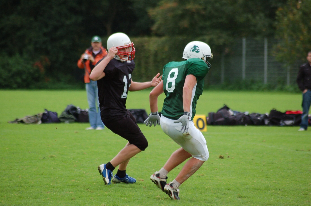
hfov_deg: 7.1
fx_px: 2522
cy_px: 103
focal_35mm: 292
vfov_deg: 4.7
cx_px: 156
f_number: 5
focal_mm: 195
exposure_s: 1/500
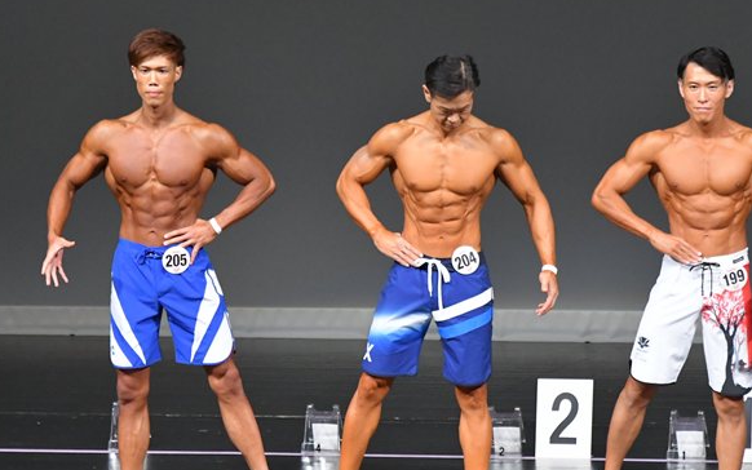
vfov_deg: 3.2
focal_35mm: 407
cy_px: 254
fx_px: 8343
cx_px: 340
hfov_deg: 5.2
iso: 5000
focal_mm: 200
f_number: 5.6
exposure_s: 1/400
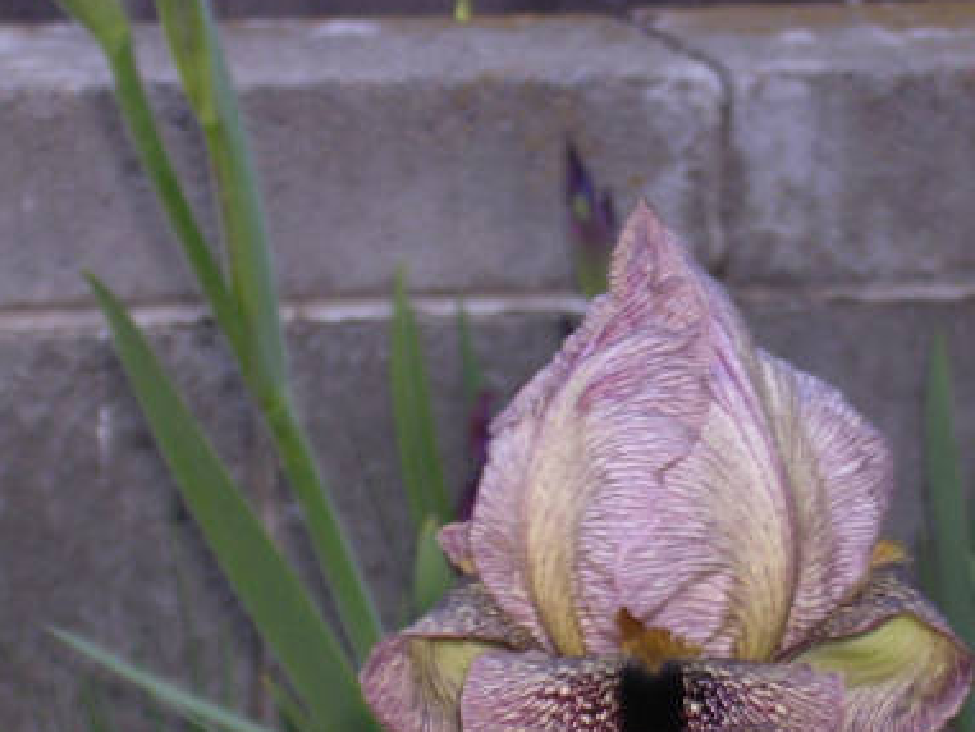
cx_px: 627
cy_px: 601
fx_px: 5438
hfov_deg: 10.2
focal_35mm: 193
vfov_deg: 7.7
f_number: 4.9
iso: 139
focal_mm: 17.4
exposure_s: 1/60.1
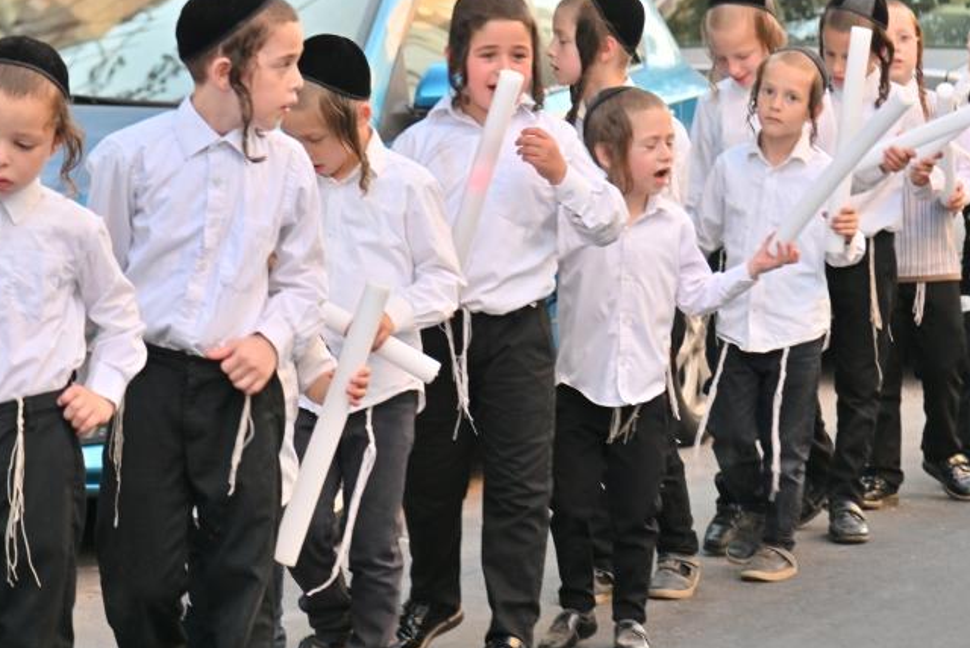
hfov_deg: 12.2
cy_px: 332
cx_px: 535
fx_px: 4527
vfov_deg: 8.2
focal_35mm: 168
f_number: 4
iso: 320
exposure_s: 1/200
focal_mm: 105
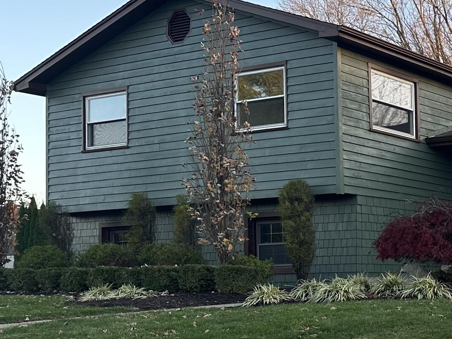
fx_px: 875
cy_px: 272
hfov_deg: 24.4
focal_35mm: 67
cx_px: 625
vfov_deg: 21.6
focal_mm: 6.86
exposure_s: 1/426
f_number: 1.78
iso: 80
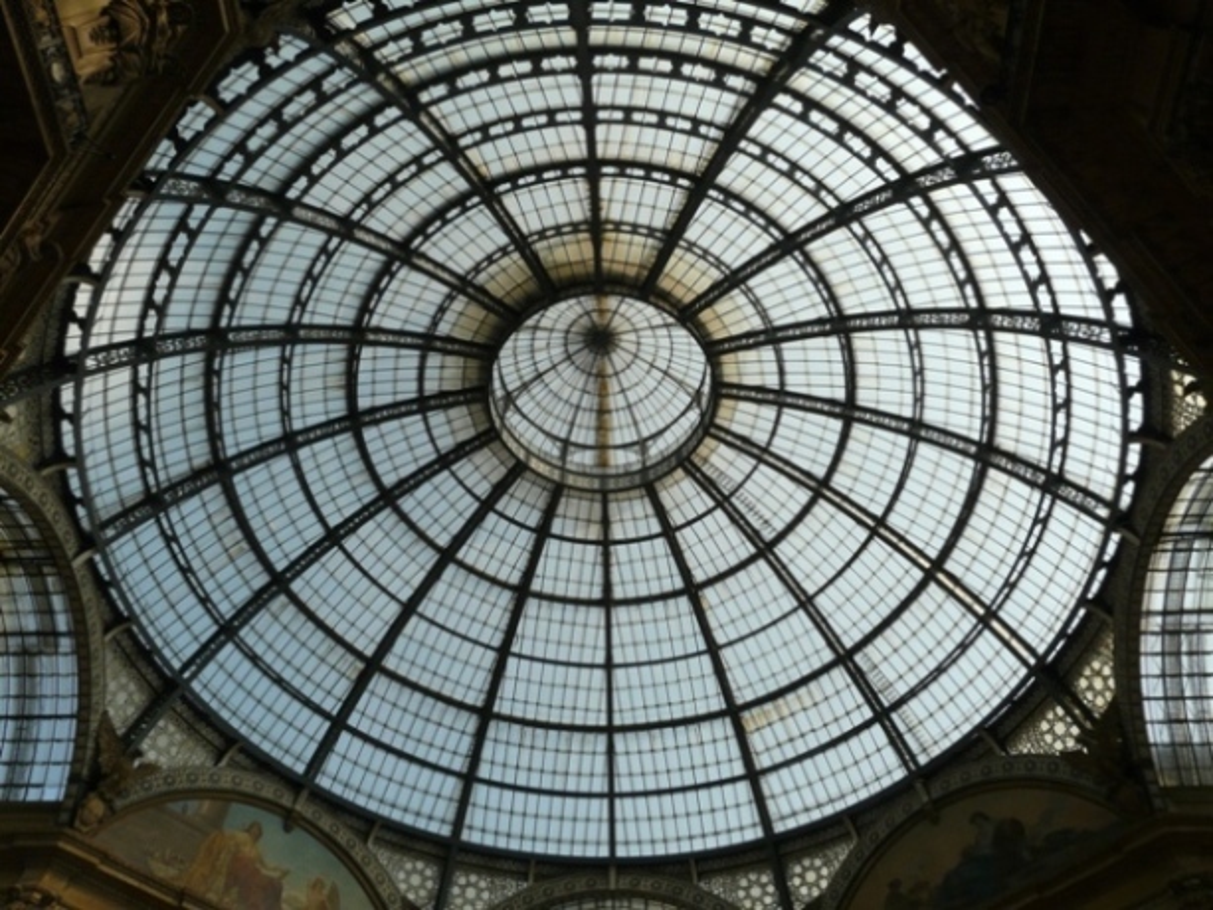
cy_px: 455
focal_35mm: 28
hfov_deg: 63.4
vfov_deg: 49.8
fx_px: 981
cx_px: 606
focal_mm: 4.6
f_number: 5.6
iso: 100
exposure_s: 1/320
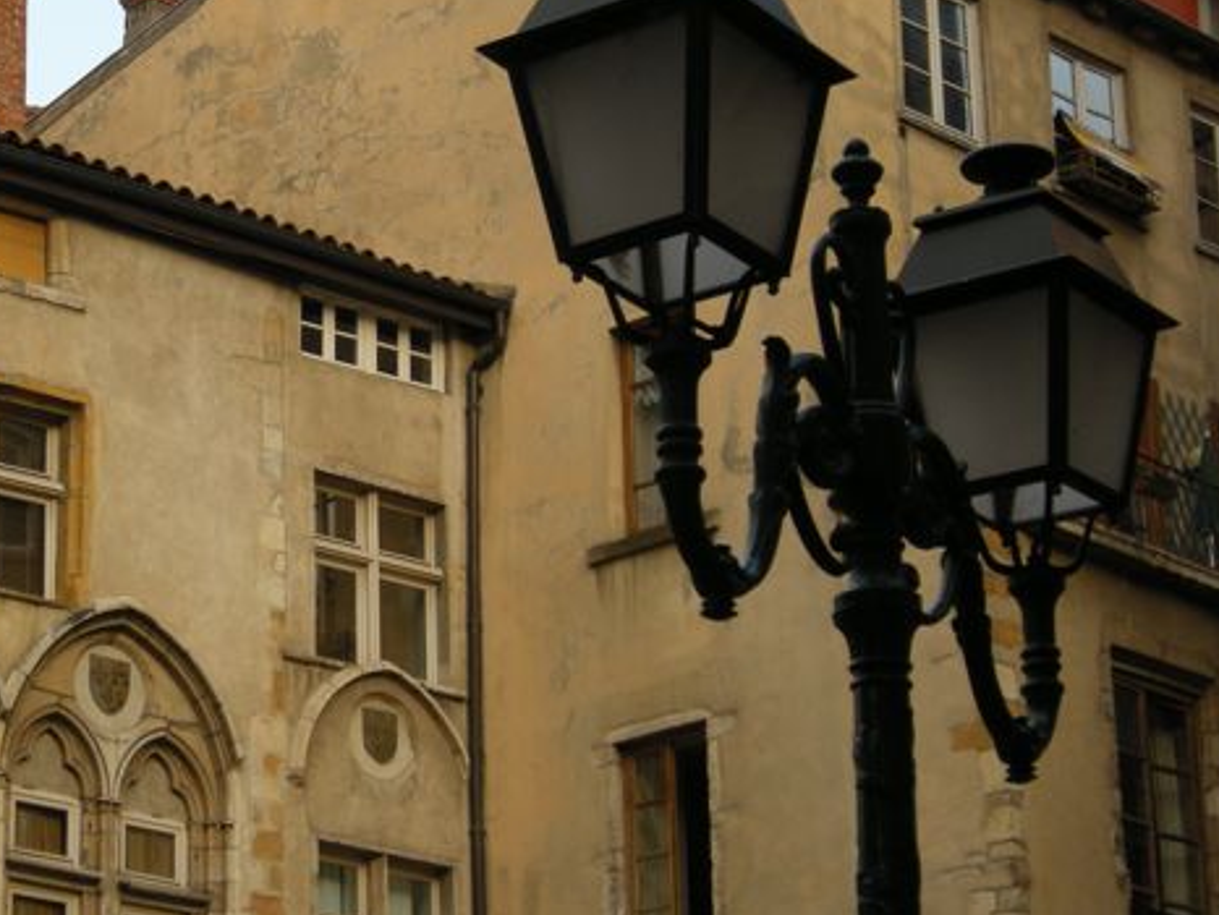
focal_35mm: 127
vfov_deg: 11.7
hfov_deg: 15.4
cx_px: 215
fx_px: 4475
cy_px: 371
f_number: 3.9
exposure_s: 1/81
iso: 64
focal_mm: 15.7
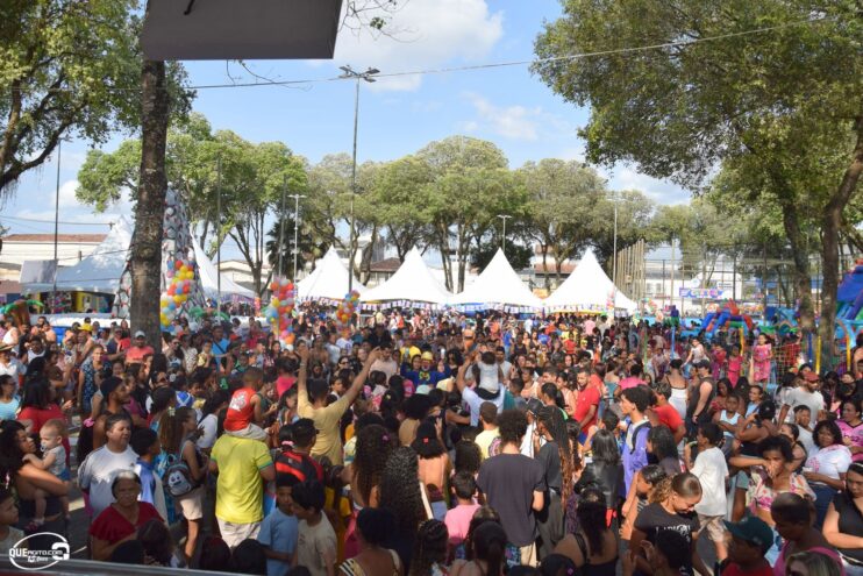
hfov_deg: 67.4
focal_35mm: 27
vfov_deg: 47.9
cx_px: 432
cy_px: 288
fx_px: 647
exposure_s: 1/320
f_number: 9
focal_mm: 18
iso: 200
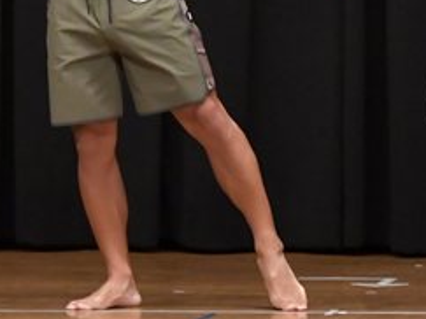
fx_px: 7614
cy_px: -25
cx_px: 134
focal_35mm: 619
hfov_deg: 3.2
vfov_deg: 2.4
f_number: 5.6
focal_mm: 135
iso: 6400
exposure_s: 1/400
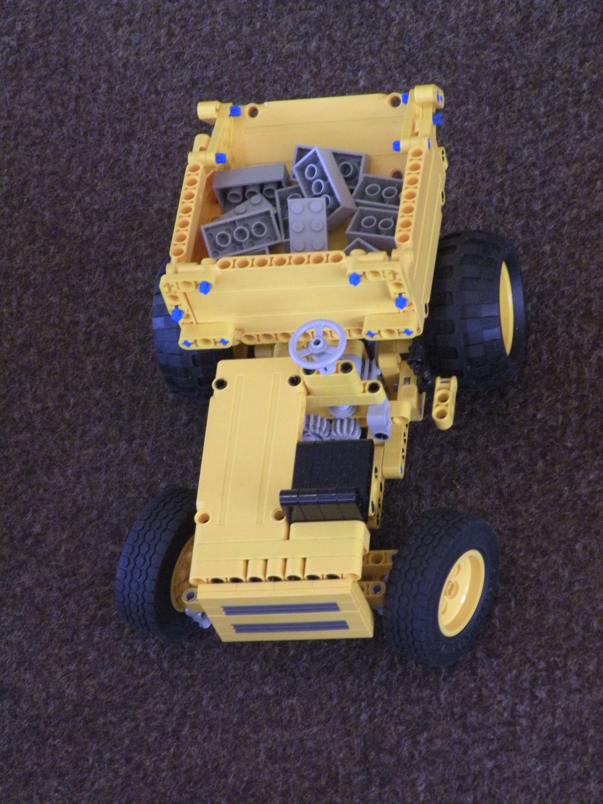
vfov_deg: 14.0
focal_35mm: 141
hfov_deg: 10.5
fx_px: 3275
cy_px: 402
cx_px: 302
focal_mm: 25
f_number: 4.5
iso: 400
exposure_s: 1/49.6
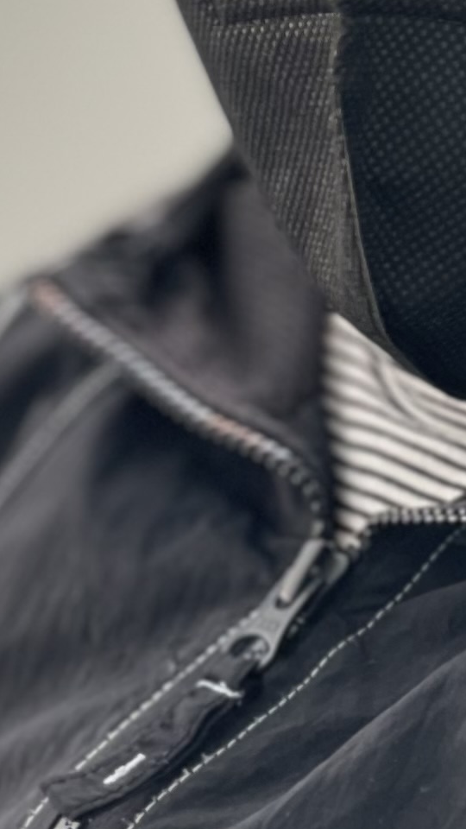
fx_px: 2614
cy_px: -333
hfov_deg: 10.1
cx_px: 393
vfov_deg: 16.7
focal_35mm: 119
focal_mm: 4.2
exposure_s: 1/120
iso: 50
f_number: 1.6
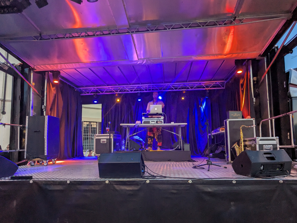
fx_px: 189
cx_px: 148
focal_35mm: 22
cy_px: 127
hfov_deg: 76.4
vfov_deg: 60.8
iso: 473
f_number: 2.2
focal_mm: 2.35
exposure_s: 1/25
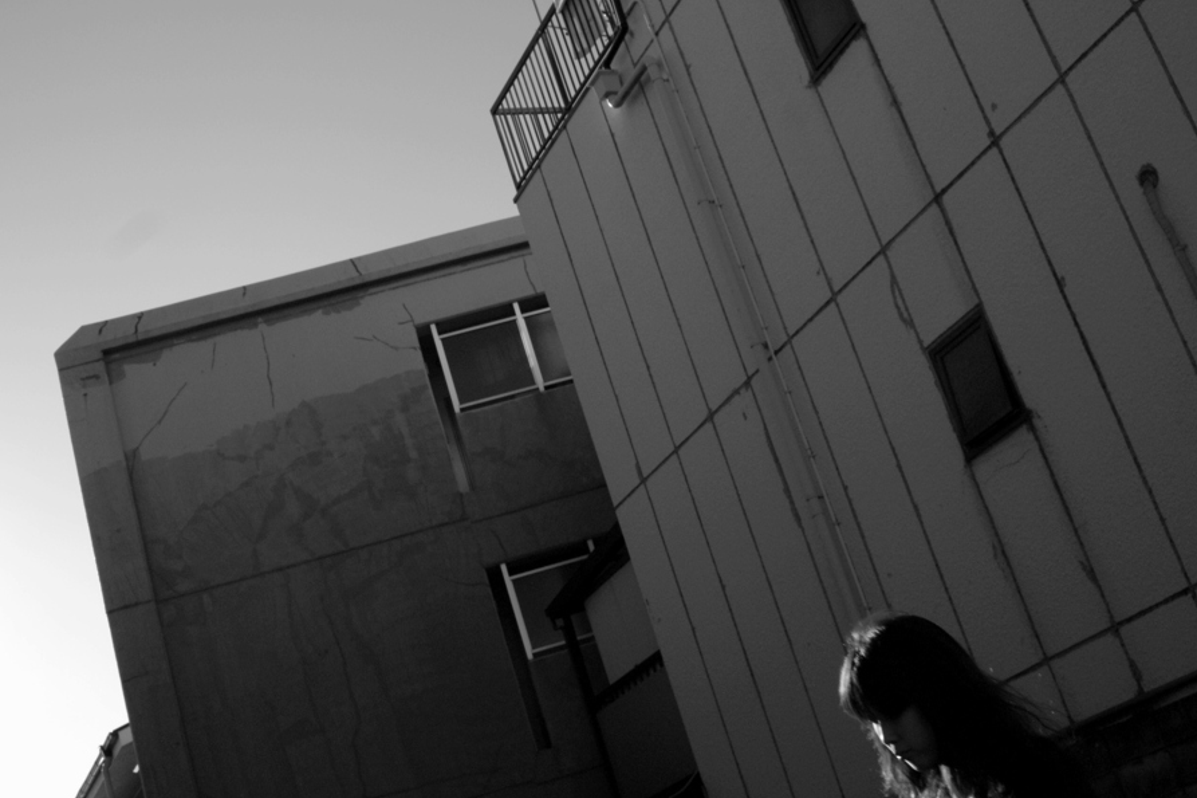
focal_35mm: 47
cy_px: 456
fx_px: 1562
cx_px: 547
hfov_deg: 41.9
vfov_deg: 28.6
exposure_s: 1/500
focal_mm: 24.2
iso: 400
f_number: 10
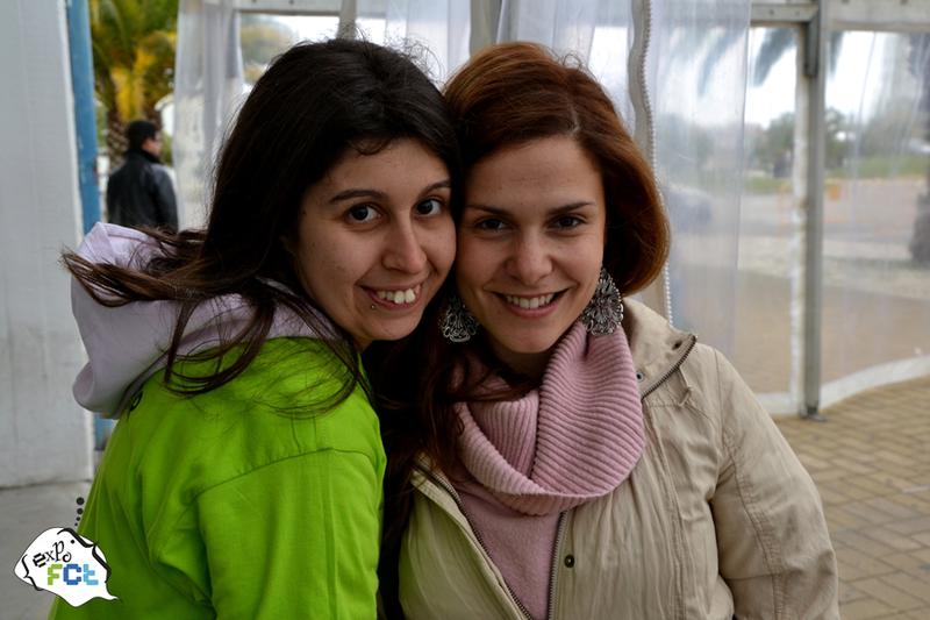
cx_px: 465
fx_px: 1007
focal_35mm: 39
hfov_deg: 49.6
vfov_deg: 34.2
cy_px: 310
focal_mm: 26
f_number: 5.6
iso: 160
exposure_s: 1/125
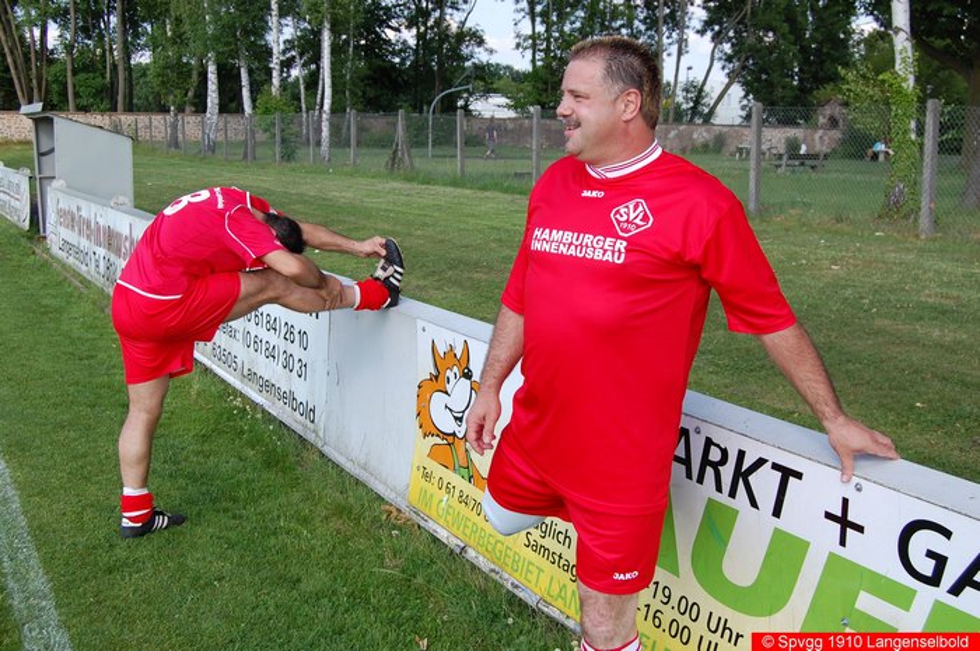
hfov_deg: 49.6
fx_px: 1060
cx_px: 490
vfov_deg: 34.1
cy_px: 326
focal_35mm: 39
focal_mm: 26
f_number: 8
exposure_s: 1/250
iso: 200
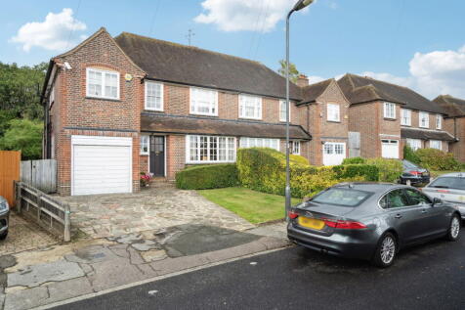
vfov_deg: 53.1
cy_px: 155
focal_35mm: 24
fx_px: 310
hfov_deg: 73.8
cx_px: 232
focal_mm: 24
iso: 640
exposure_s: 1/320
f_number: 6.3
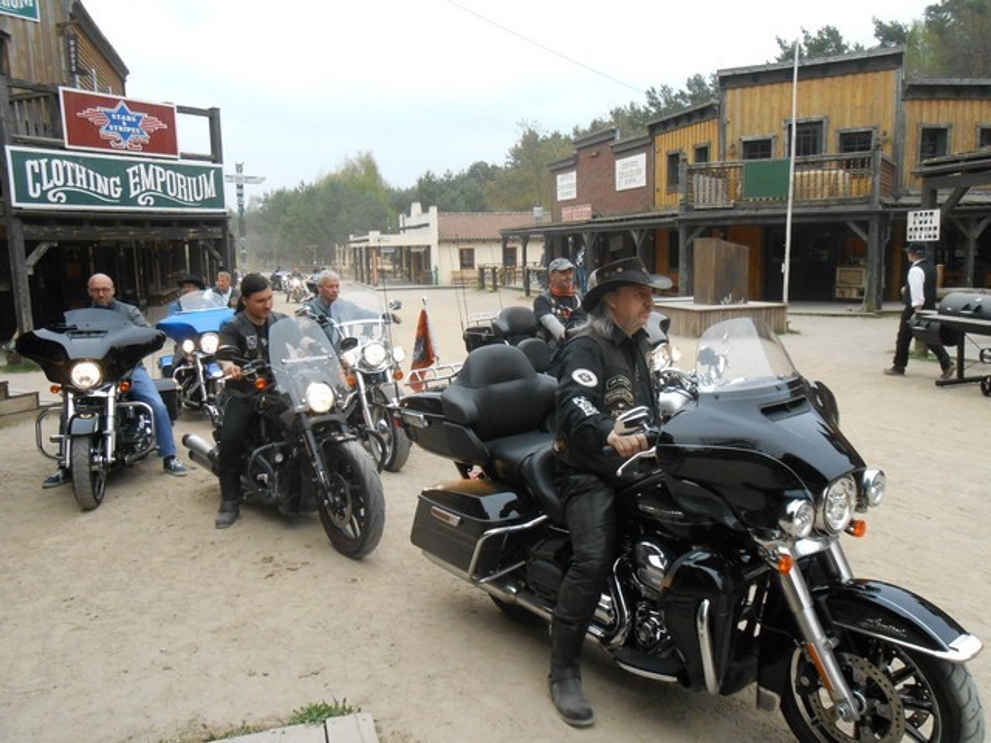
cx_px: 496
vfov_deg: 46.8
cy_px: 372
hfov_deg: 60.0
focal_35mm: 30
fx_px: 859
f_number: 3.8
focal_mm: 5.3
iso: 320
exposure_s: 1/250
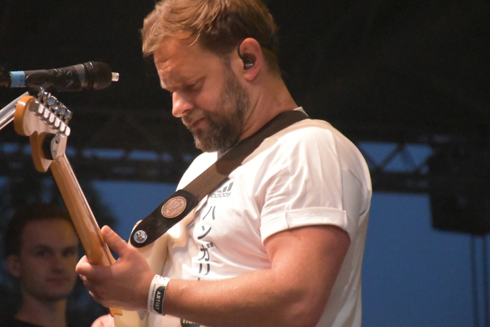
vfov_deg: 5.1
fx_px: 3675
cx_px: 193
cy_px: 171
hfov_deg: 7.6
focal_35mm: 270
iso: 10000
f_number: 5.6
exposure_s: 1/125
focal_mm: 140
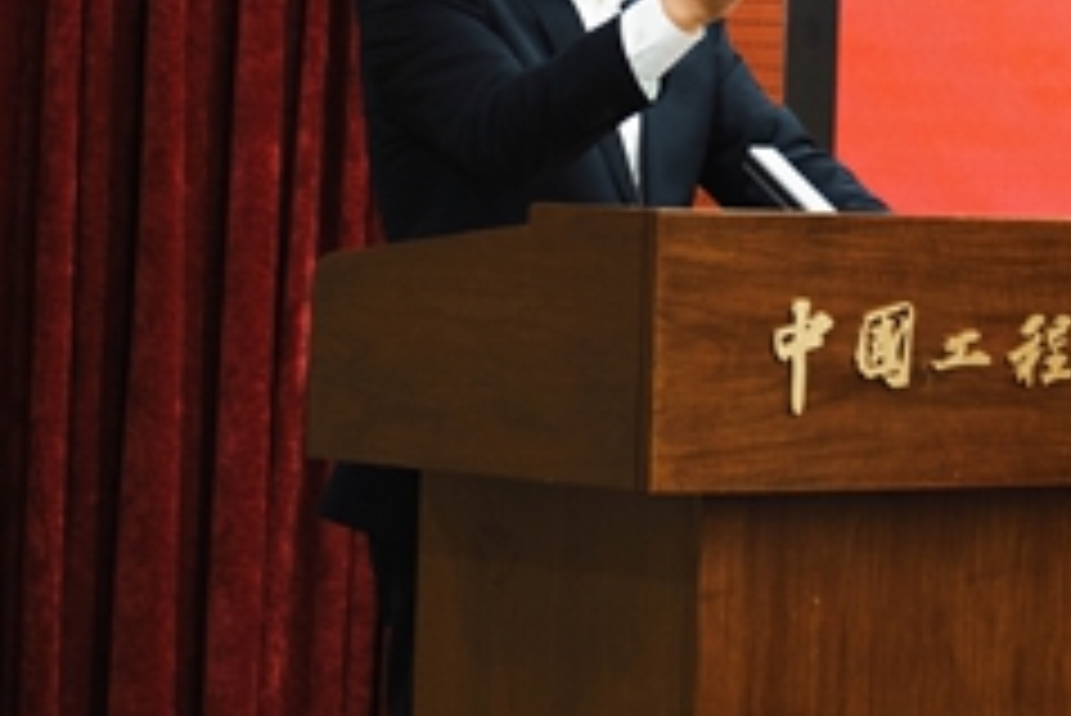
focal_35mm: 162
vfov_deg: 8.5
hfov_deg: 12.2
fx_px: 4822
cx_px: 1476
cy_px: 97
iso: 1250
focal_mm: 55
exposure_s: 1/200
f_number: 2.8
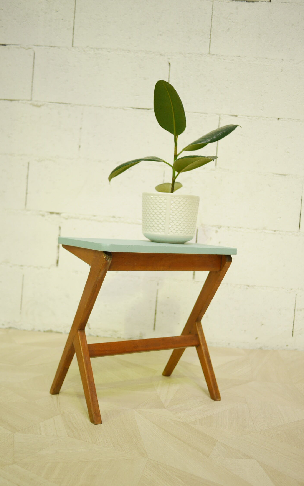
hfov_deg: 29.8
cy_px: 241
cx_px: 180
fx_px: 570
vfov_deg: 46.2
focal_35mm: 43
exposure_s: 1/60
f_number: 1.7
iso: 500
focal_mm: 20
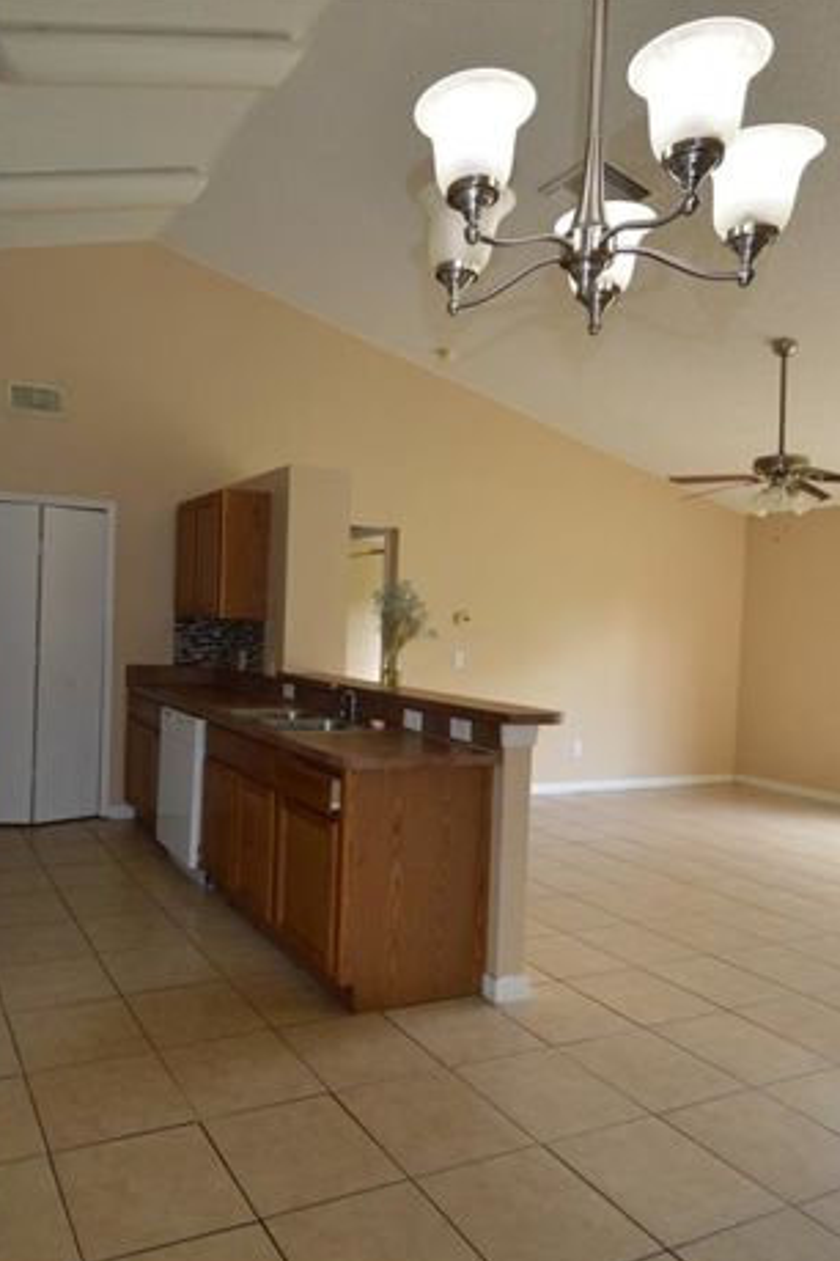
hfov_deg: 53.1
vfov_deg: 76.1
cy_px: 626
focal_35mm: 23
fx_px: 805
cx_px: 232
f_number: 4
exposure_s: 1/100
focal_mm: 10
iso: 400
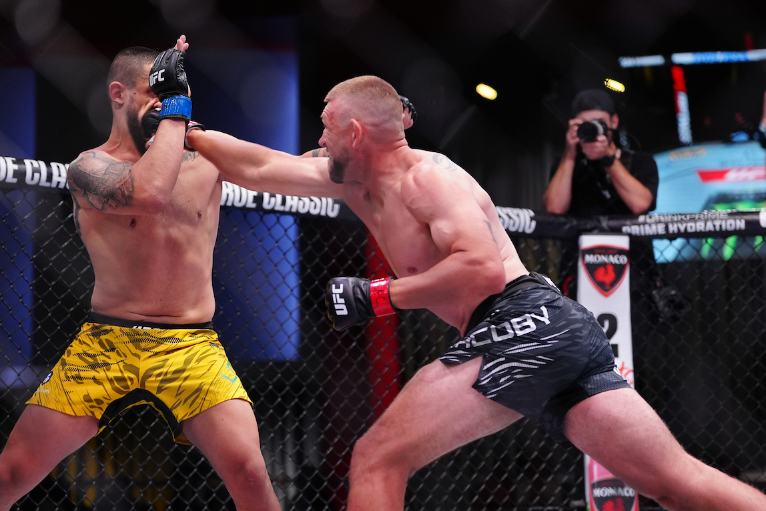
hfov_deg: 21.9
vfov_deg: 14.7
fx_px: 1979
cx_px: 369
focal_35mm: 93
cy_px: 254
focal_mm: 89
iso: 2500
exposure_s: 1/800
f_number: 2.8
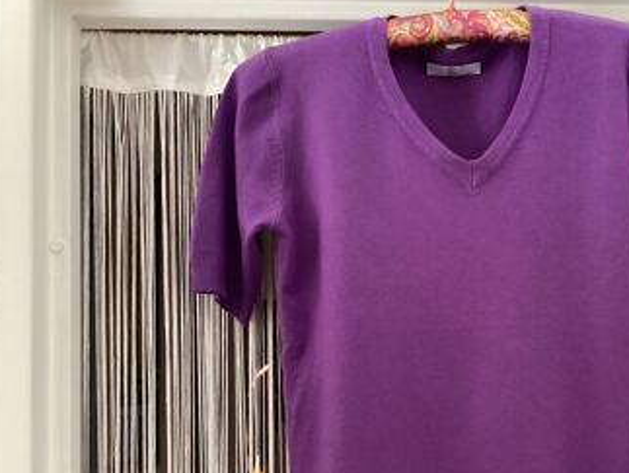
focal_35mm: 46
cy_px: 343
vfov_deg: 31.1
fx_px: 837
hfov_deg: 40.3
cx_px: 454
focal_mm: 3.3
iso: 400
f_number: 2.4
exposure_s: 1/40
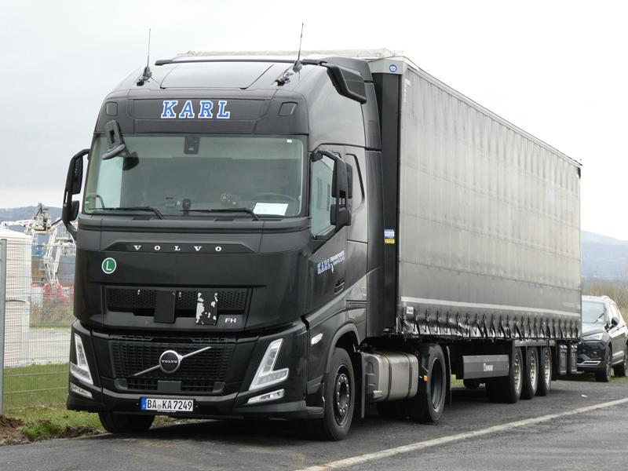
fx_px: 1923
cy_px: 236
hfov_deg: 18.5
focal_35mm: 106
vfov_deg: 14.0
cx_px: 314
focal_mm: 19
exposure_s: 1/80
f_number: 5.1
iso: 250
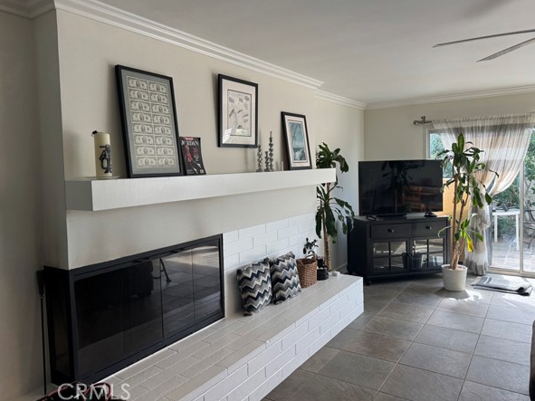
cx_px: 256
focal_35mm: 26
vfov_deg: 53.0
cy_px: 187
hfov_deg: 67.3
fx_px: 402
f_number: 1.78
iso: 64
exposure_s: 1/120
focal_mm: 6.76
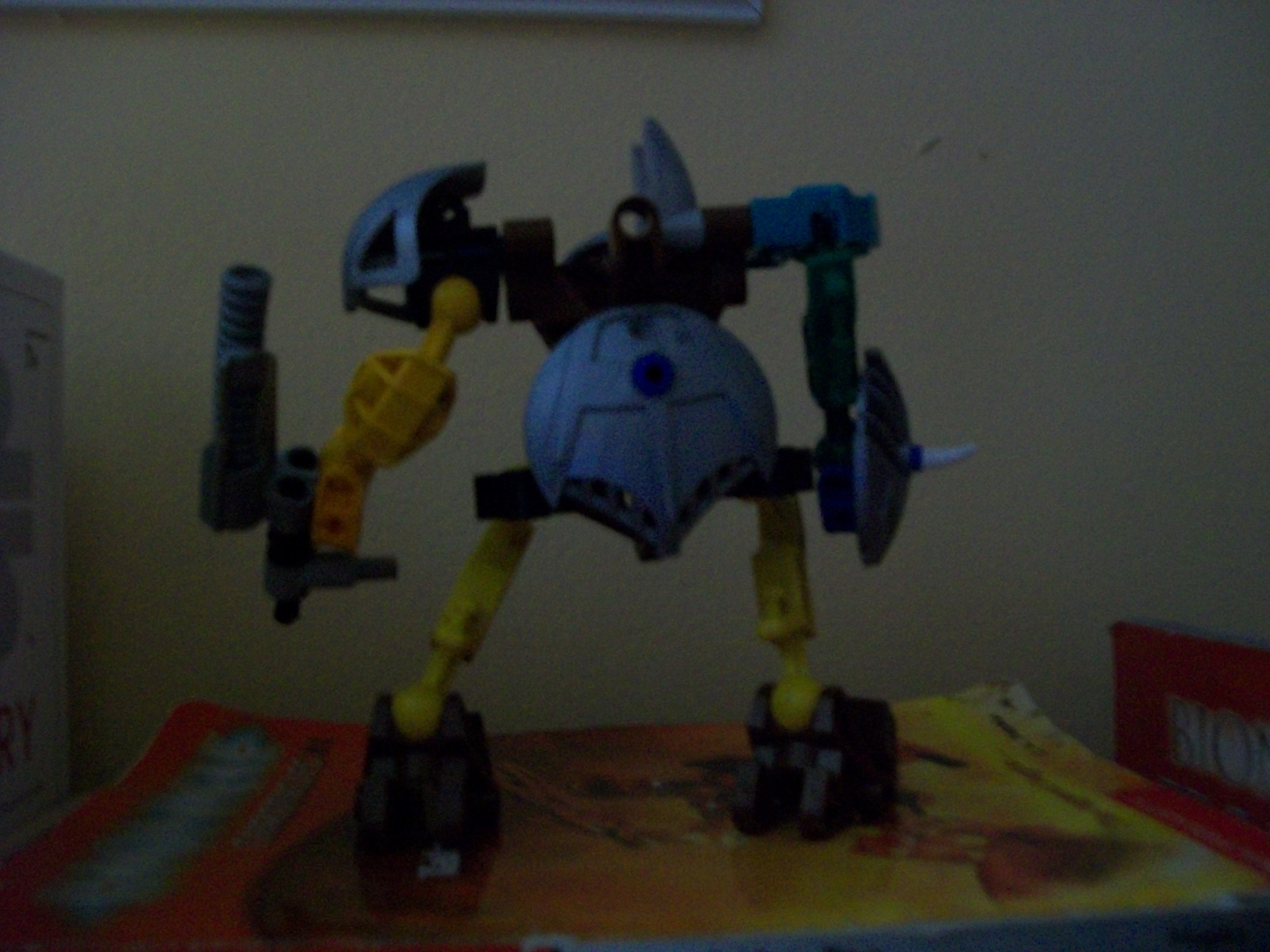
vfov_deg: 39.7
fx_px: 1321
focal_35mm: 36
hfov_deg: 51.4
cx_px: 635
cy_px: 476
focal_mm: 6
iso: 200
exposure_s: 1/8
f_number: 2.7
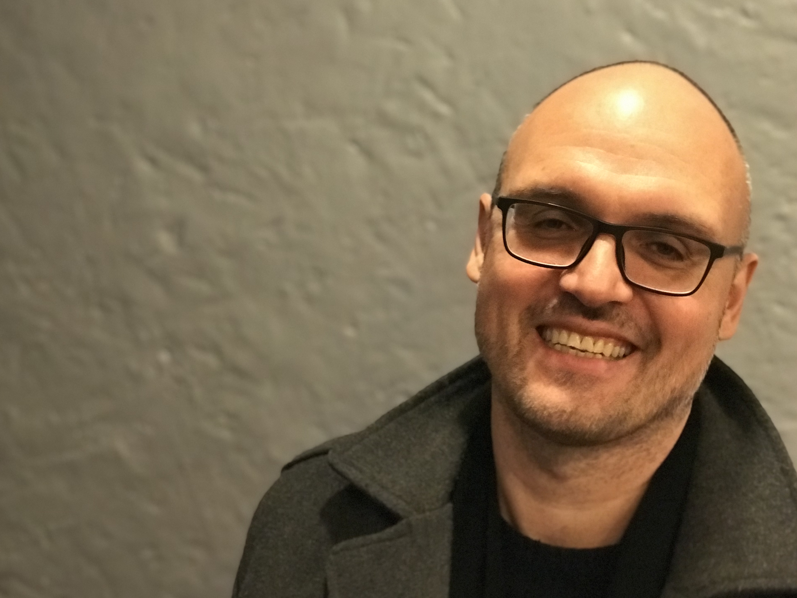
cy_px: 293
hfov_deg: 32.2
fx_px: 1382
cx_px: 395
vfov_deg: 24.4
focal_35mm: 60
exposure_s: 1/50
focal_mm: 6.6
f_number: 2.8
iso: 1250
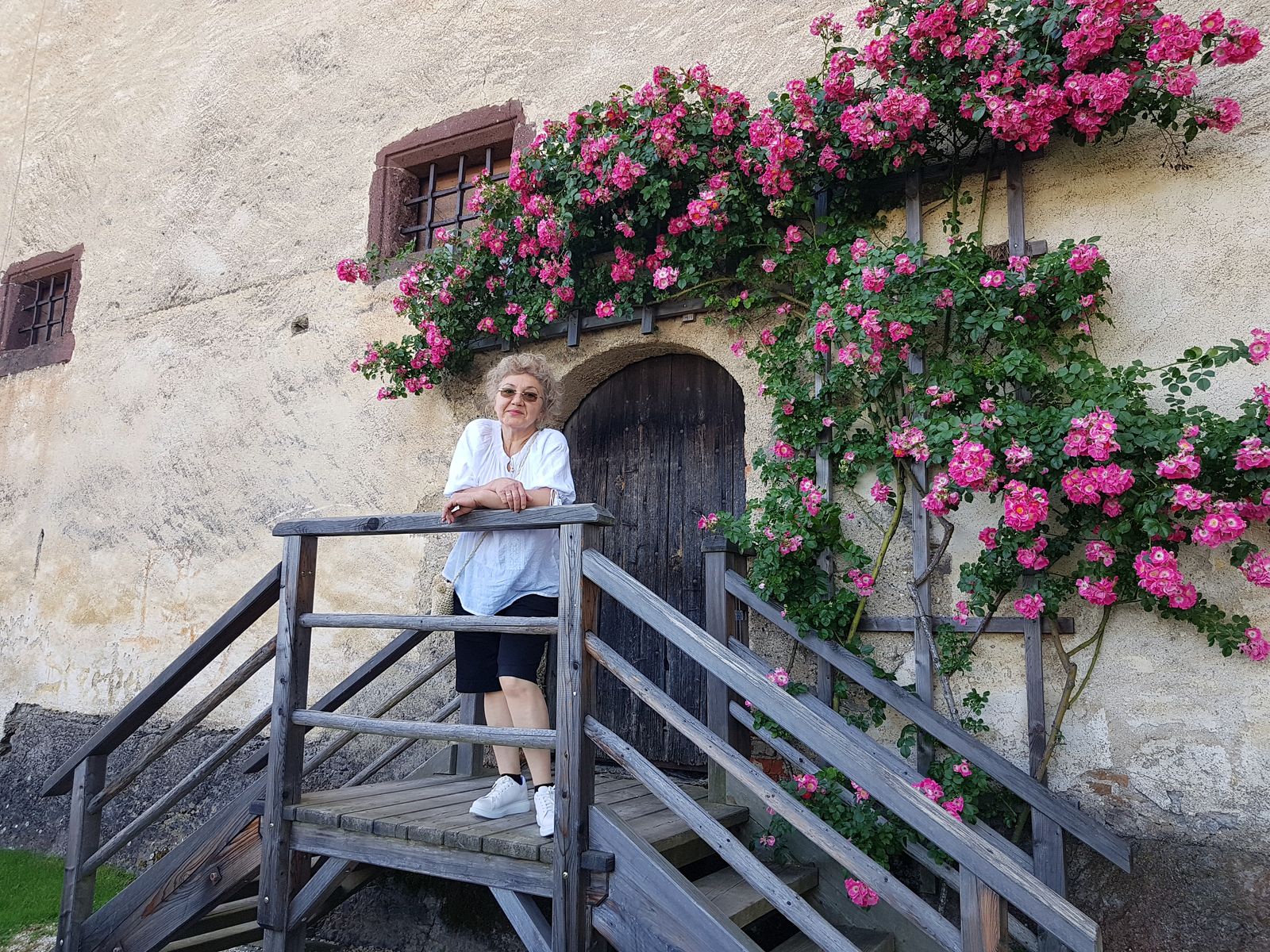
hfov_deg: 67.3
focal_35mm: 26
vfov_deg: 53.1
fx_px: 954
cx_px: 635
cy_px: 476
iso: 50
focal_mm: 4.2
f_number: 1.7
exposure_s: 1/211
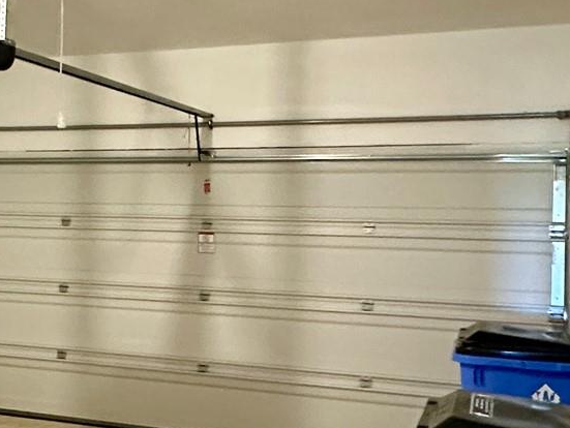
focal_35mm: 52
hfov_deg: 36.3
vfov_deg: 28.1
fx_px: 857
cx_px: 172
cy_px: 204
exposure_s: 1/40
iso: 1250
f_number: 2.2
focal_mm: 2.22
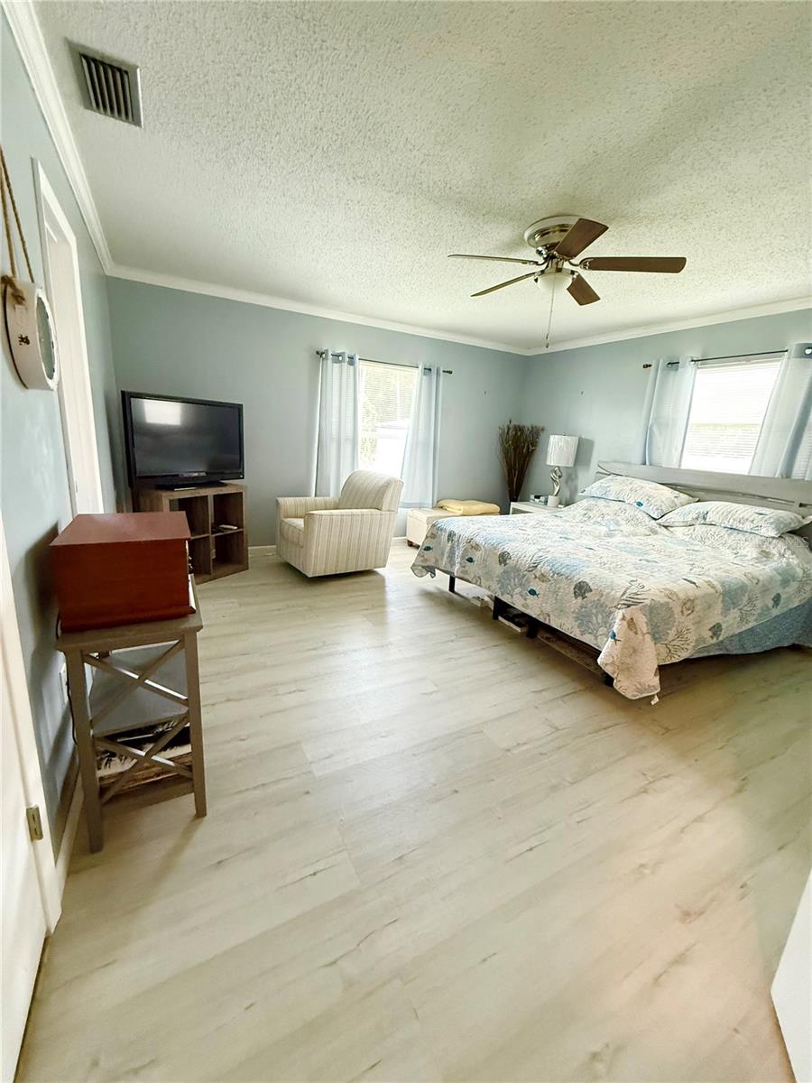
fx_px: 438
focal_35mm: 14
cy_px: 542
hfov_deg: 85.7
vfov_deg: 102.1
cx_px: 406
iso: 640
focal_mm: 2.22
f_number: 2.2
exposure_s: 1/60
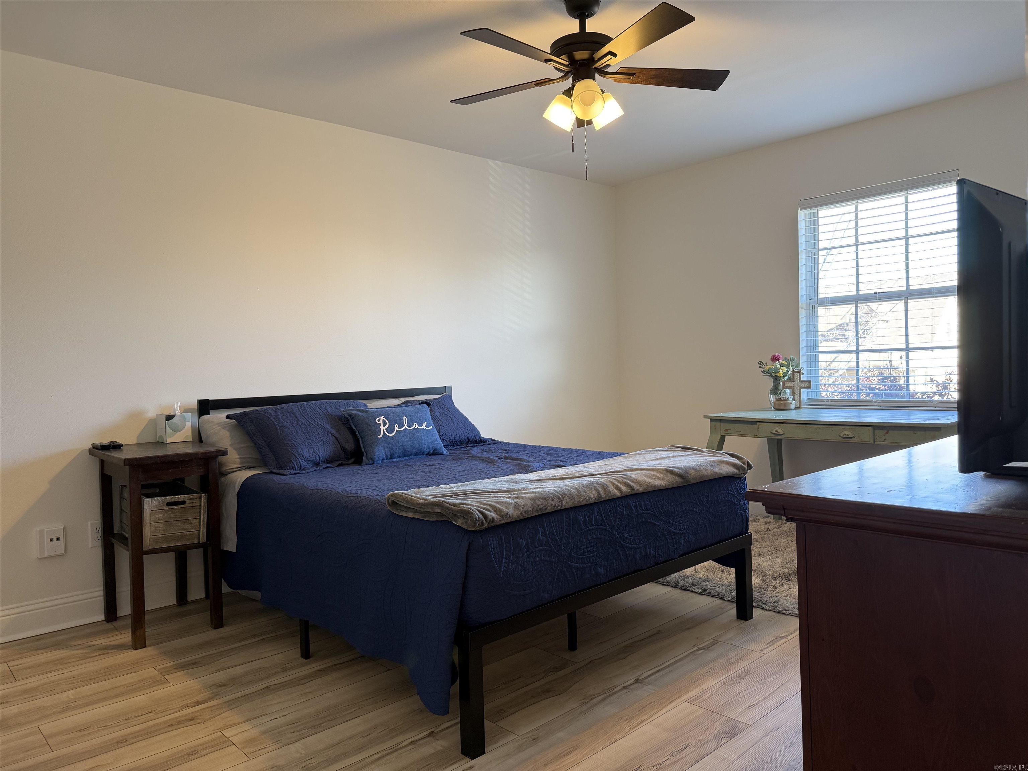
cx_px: 514
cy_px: 386
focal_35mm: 24
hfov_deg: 71.6
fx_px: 713
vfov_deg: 56.8
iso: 200
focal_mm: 6.76
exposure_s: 1/121
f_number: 1.78
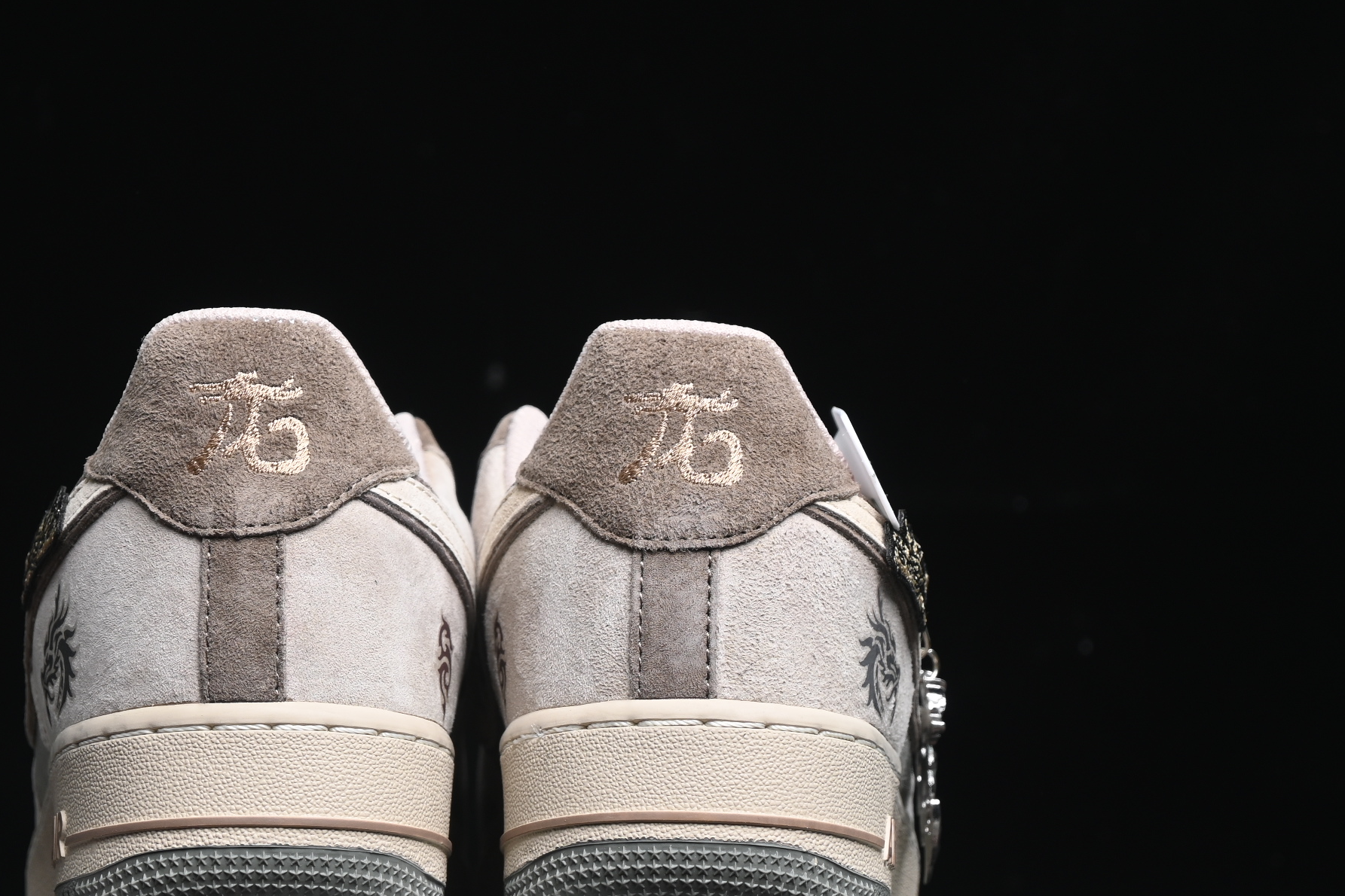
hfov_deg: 17.5
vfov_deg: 11.7
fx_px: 4371
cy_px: 492
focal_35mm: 117
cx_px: 488
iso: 160
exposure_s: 1/50
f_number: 6.3
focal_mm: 50
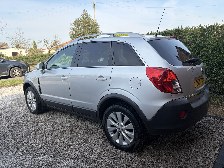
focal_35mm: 26
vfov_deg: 53.1
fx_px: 168
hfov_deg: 67.3
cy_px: 84
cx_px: 112
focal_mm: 5.96
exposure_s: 1/1451
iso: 50
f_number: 1.6
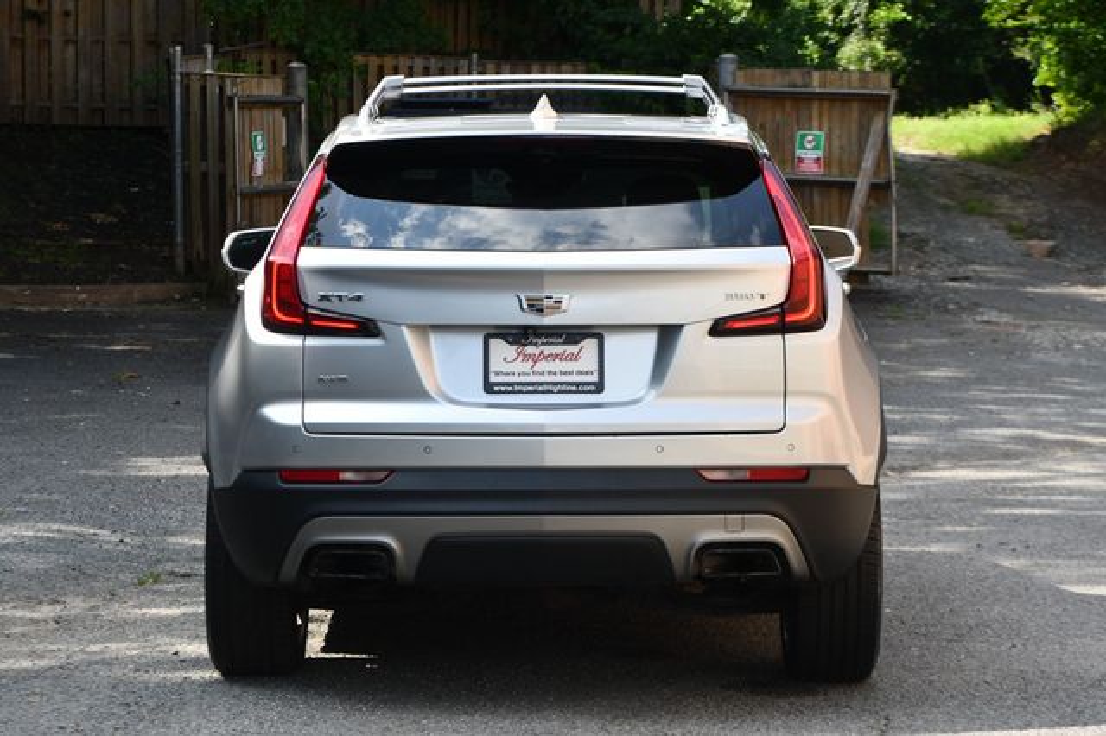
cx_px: 553
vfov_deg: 11.4
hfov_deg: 17.1
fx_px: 3685
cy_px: 368
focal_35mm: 120
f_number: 7.1
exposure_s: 1/250
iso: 200
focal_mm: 80
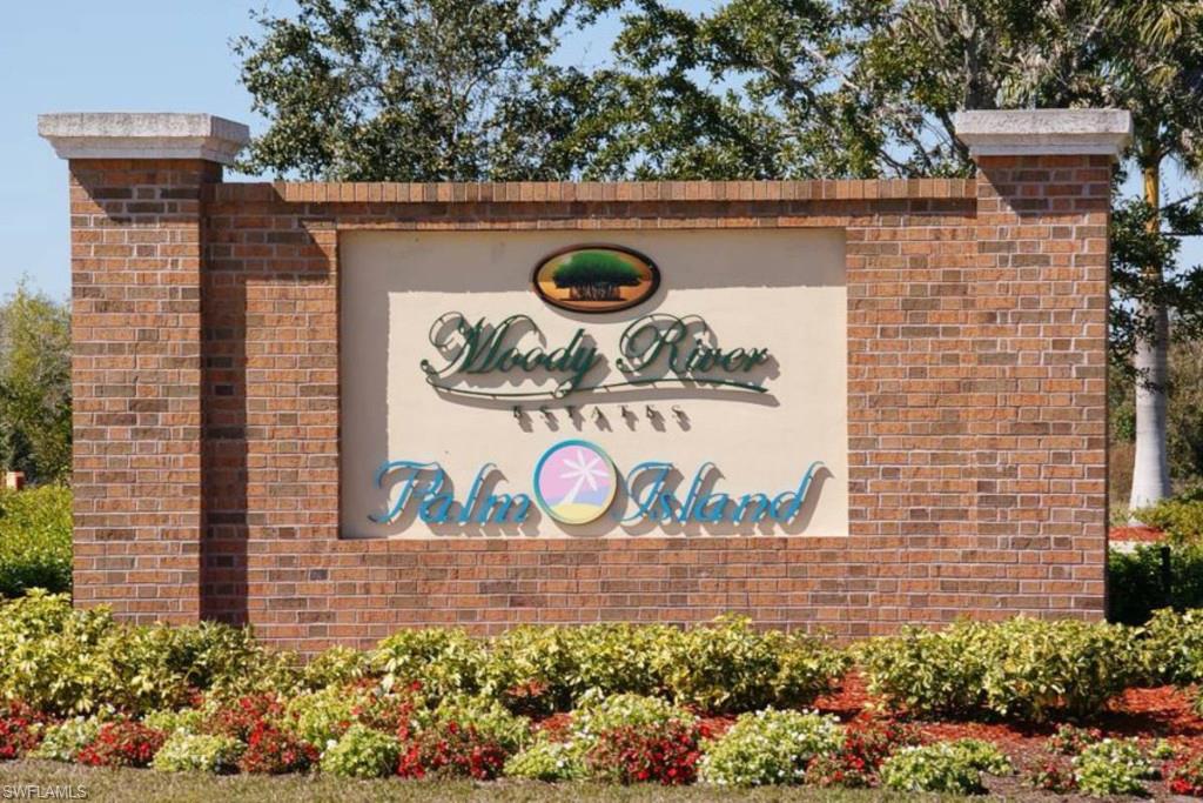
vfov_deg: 12.2
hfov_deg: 18.2
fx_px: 3760
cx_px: 602
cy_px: 402
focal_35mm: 112
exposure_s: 1/320
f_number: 8
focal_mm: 75
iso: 100
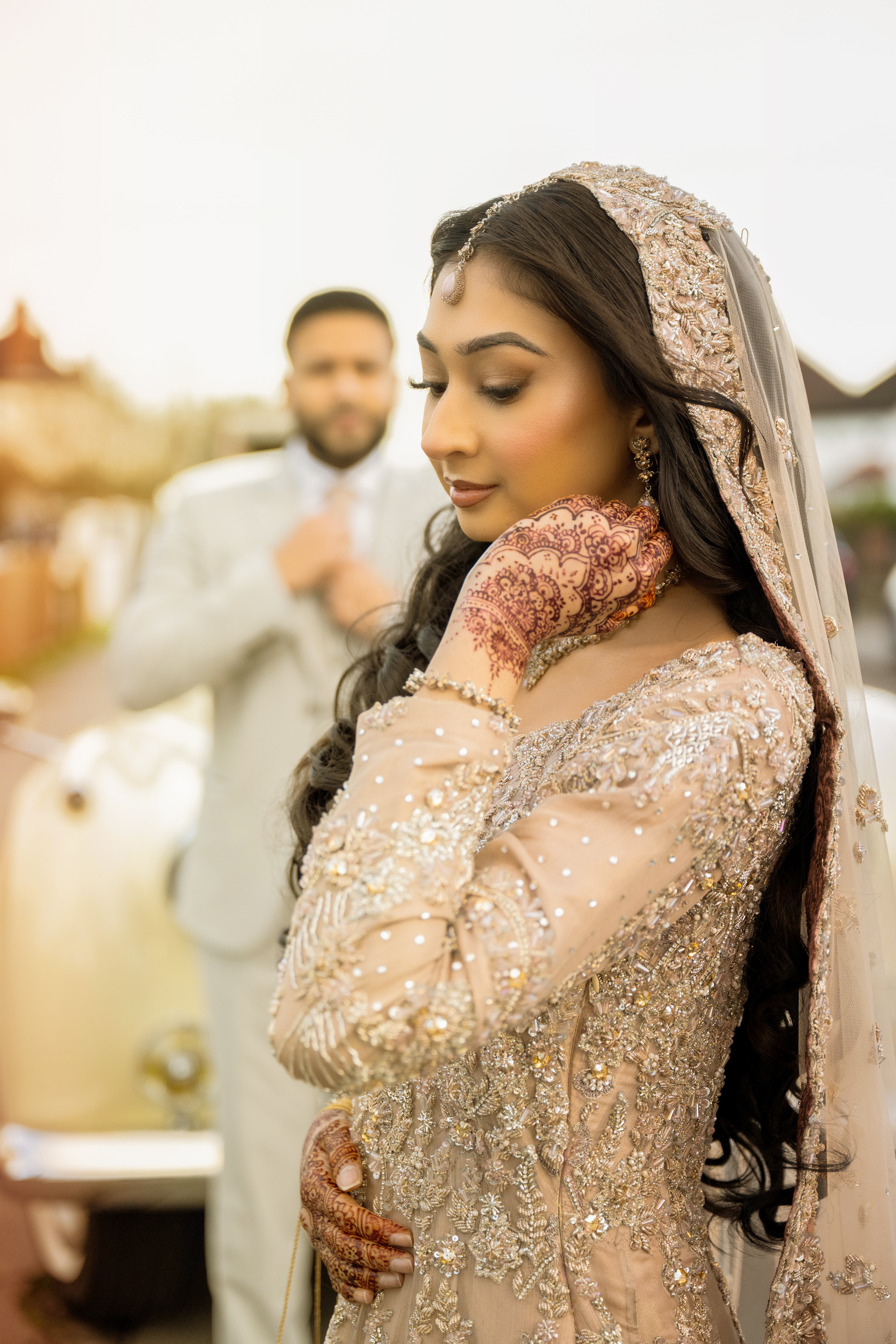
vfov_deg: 32.4
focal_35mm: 62
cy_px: 672
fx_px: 2314
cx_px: 448
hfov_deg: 21.9
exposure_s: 1/800
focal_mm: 62
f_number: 2.8
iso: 1000
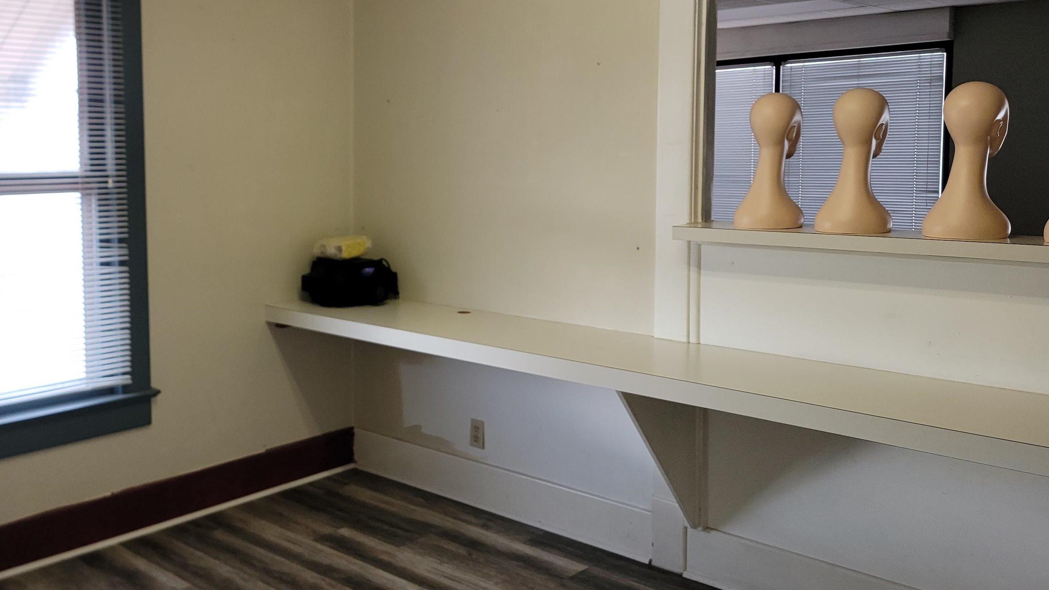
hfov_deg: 54.1
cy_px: 215
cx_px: 346
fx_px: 1001
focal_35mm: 36
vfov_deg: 32.7
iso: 80
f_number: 1.8
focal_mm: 6.7
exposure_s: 1/47.5
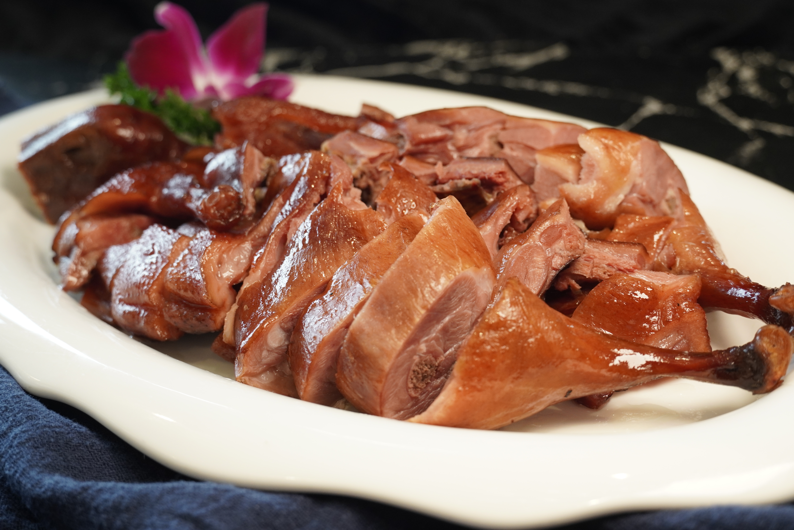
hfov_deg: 32.6
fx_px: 1357
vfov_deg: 22.1
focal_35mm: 62
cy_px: 265
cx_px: 397
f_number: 5.6
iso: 800
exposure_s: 1/125
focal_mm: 41
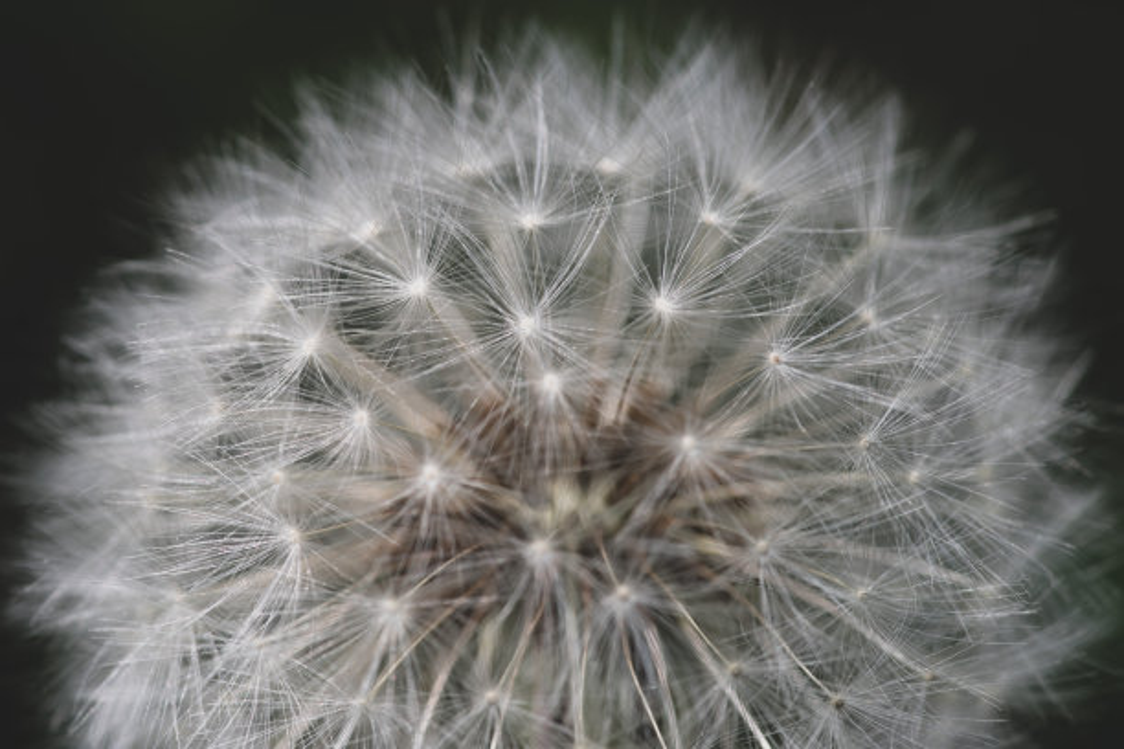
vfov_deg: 13.7
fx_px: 3122
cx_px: 562
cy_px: 374
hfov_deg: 20.4
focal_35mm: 100
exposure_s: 1/100
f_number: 8
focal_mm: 100
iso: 200
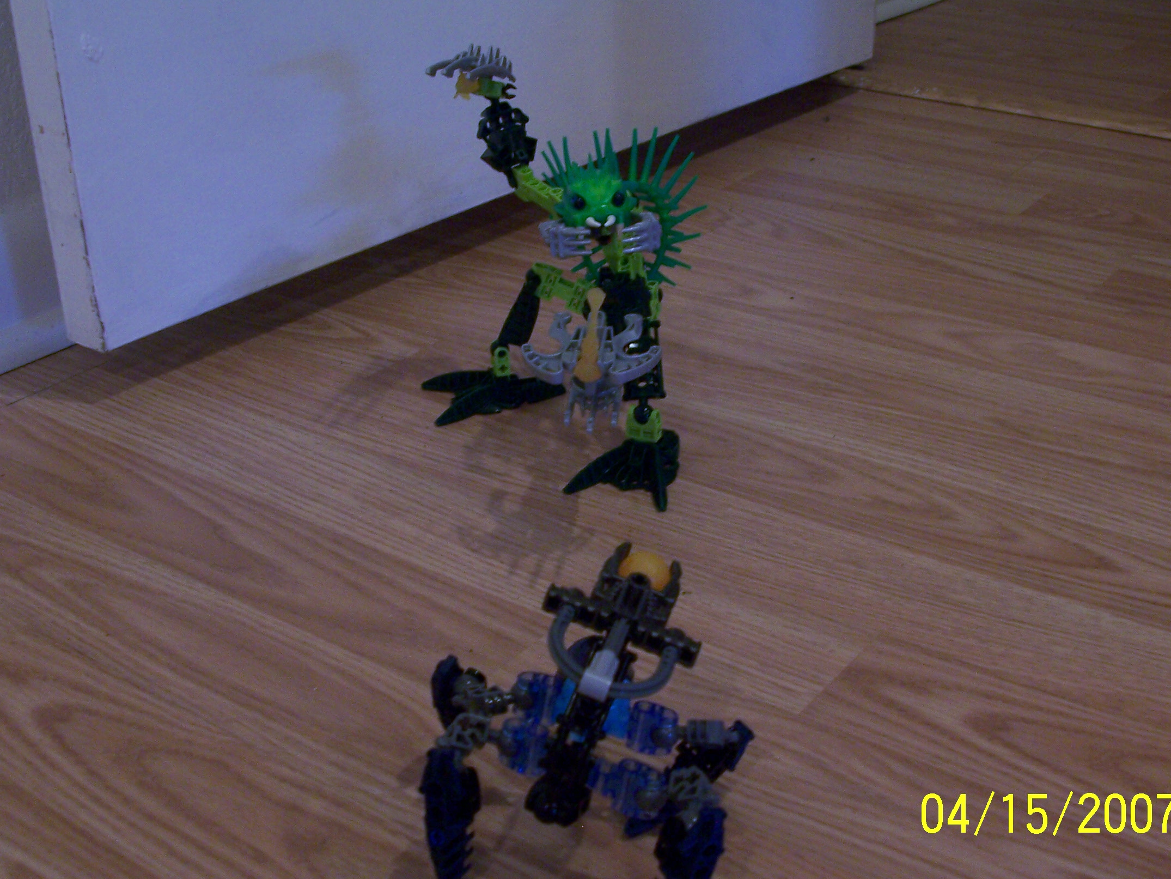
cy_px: 460
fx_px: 1522
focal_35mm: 45
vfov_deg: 32.2
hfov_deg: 42.1
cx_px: 623
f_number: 2.8
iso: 140
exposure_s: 1/20
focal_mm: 7.2
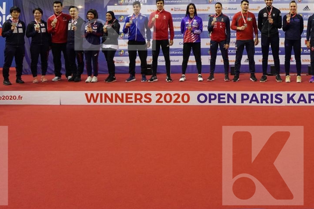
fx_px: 392
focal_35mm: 45
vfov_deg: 28.4
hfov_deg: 41.2
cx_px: 263
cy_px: 11
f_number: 4
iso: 1600
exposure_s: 1/125
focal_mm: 18
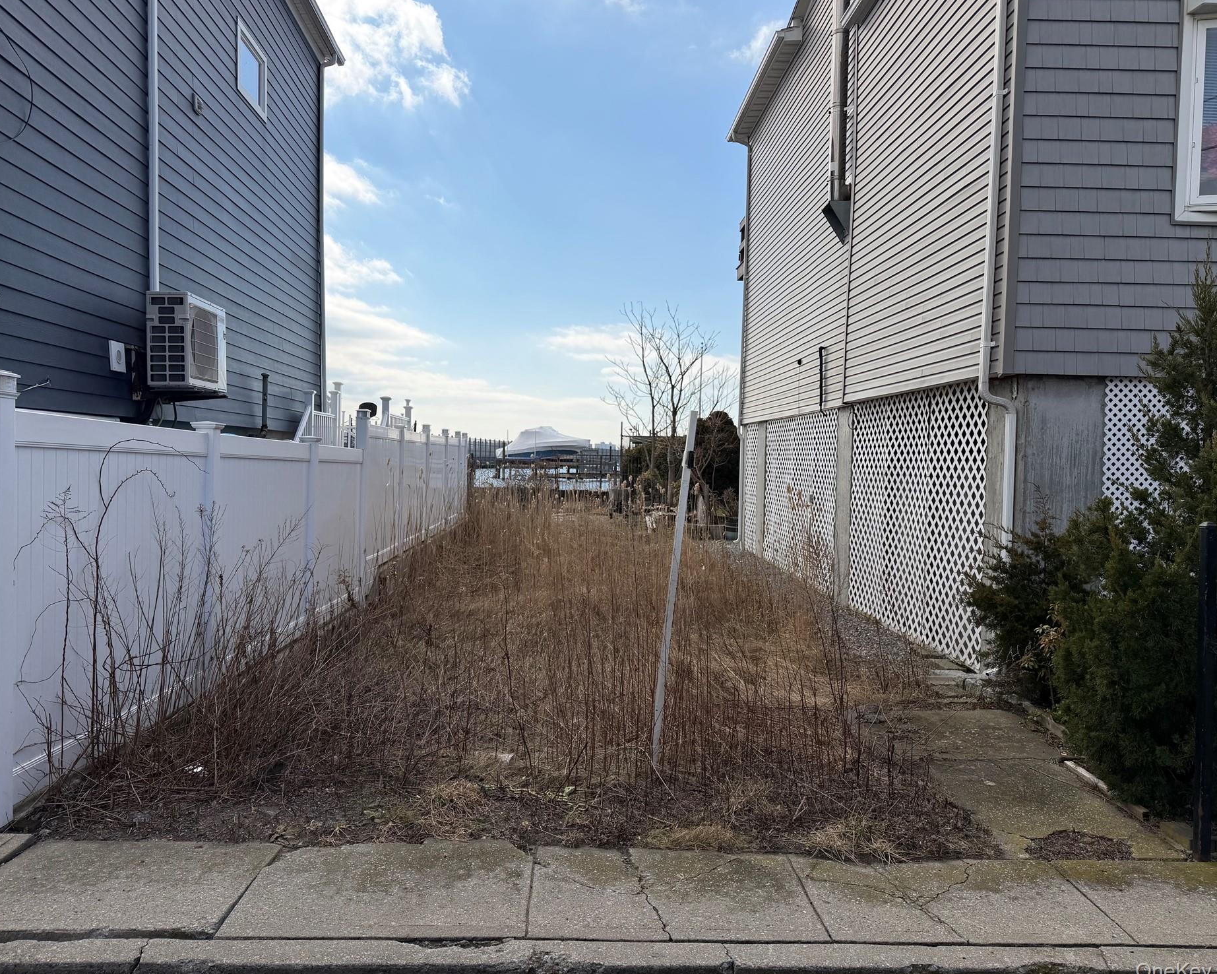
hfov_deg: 66.0
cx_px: 594
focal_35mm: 26
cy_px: 480
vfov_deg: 54.9
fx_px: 936
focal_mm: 6.76
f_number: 1.78
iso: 80
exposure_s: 1/8130
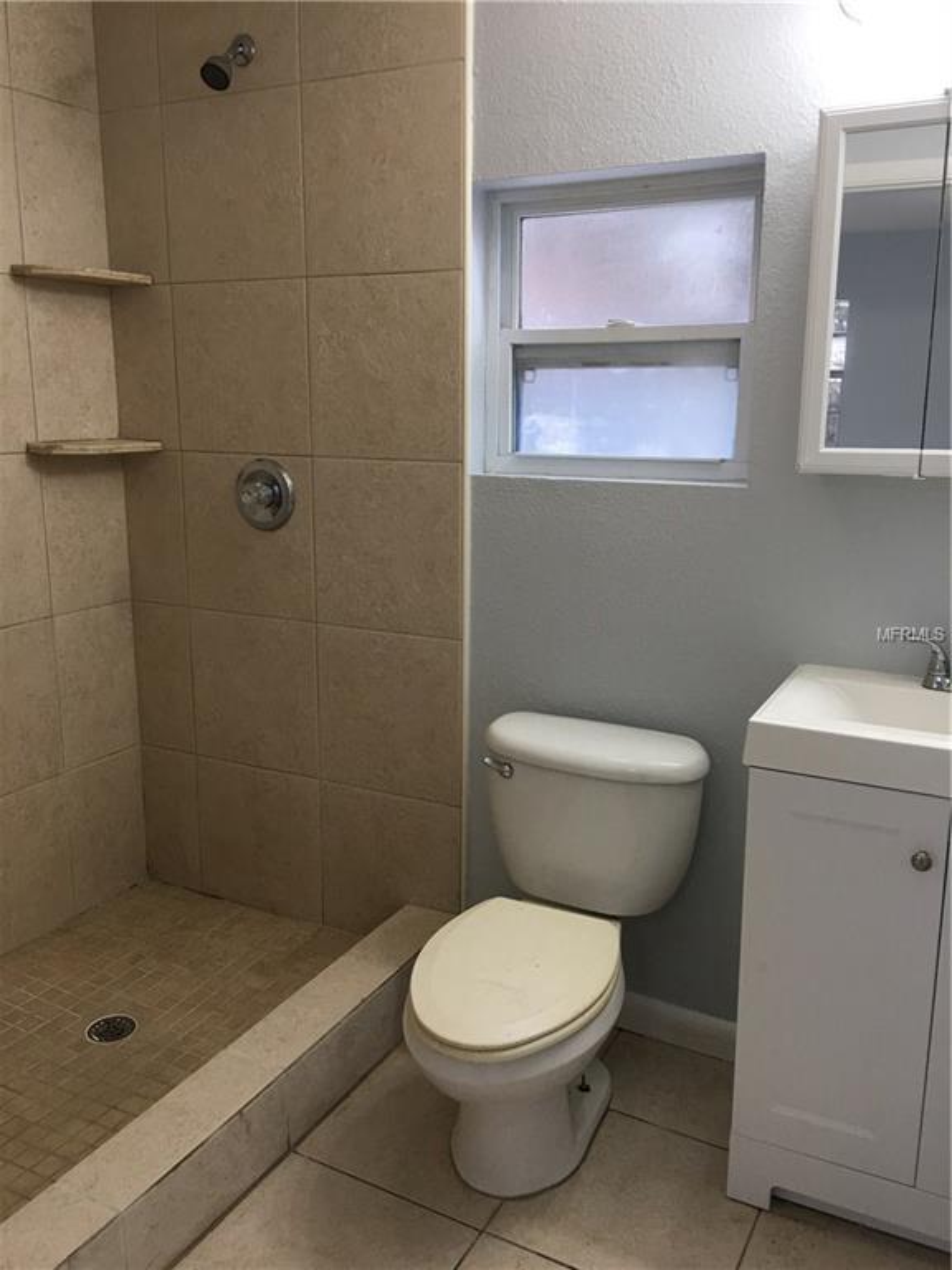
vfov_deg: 61.7
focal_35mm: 29
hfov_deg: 48.2
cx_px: 476
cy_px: 635
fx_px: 1063
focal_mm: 4.15
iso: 25
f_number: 2.2
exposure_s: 1/30
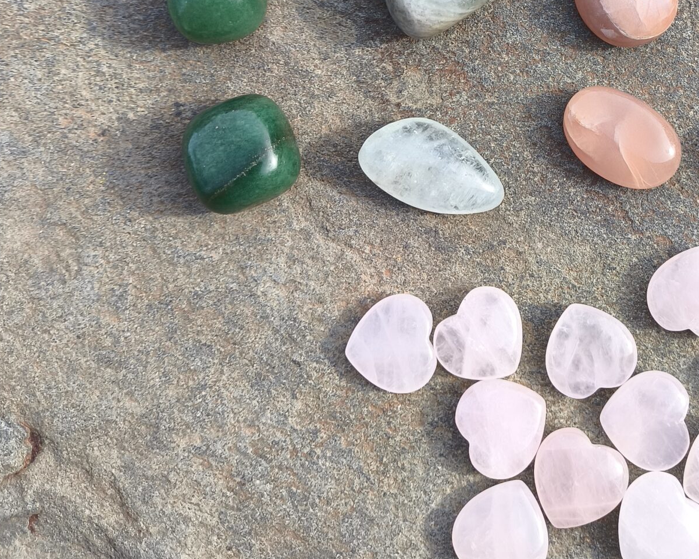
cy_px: -53
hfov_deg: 35.1
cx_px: 541
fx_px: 1075
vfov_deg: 26.8
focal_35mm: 52
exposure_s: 1/290
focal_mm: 4.71
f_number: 1.7
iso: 50
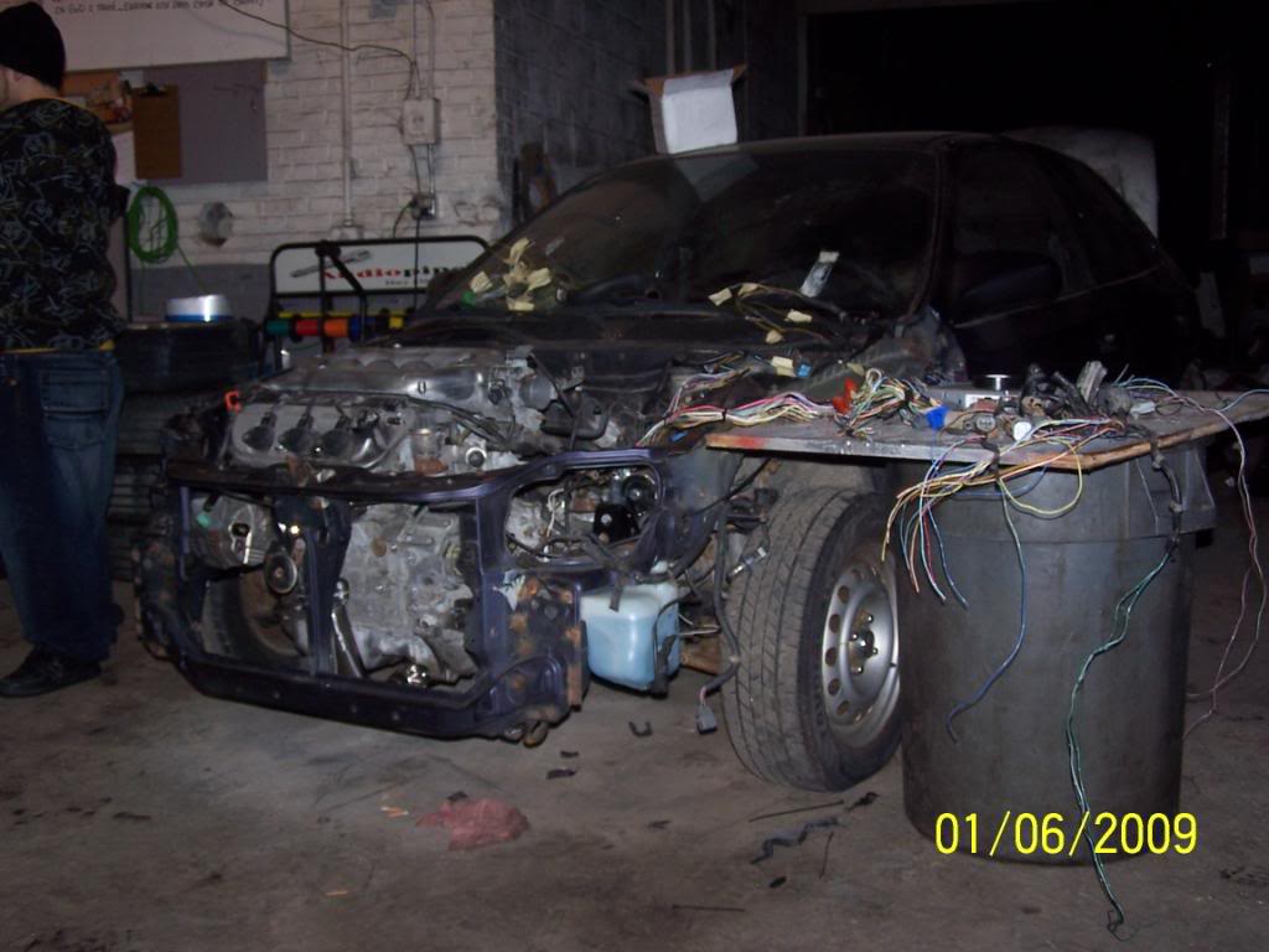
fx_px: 1466
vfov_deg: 36.0
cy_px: 476
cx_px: 634
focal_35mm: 40
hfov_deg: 46.8
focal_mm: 6.7
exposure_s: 1/60
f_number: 2.8
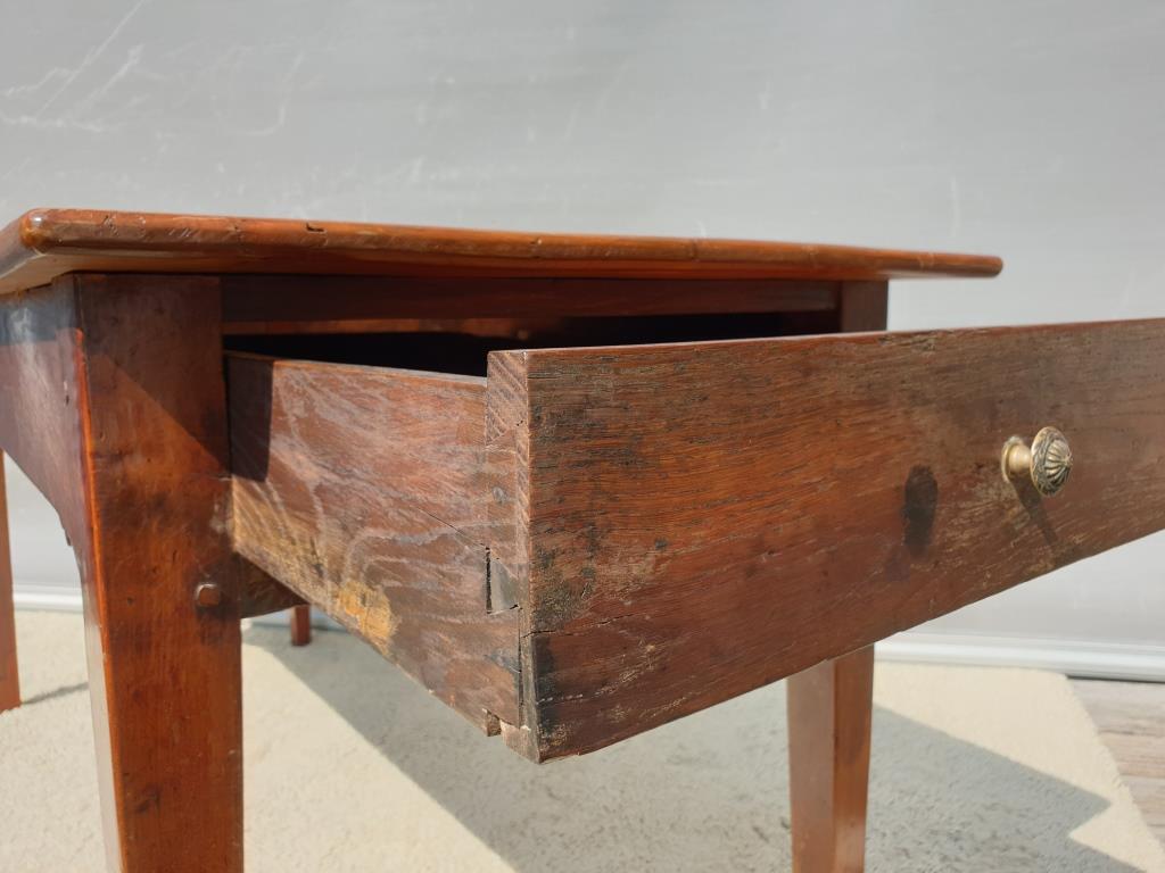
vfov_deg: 53.1
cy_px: 436
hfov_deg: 67.3
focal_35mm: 26
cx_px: 582
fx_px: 875
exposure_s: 1/940
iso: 50
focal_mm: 4.3
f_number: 2.4
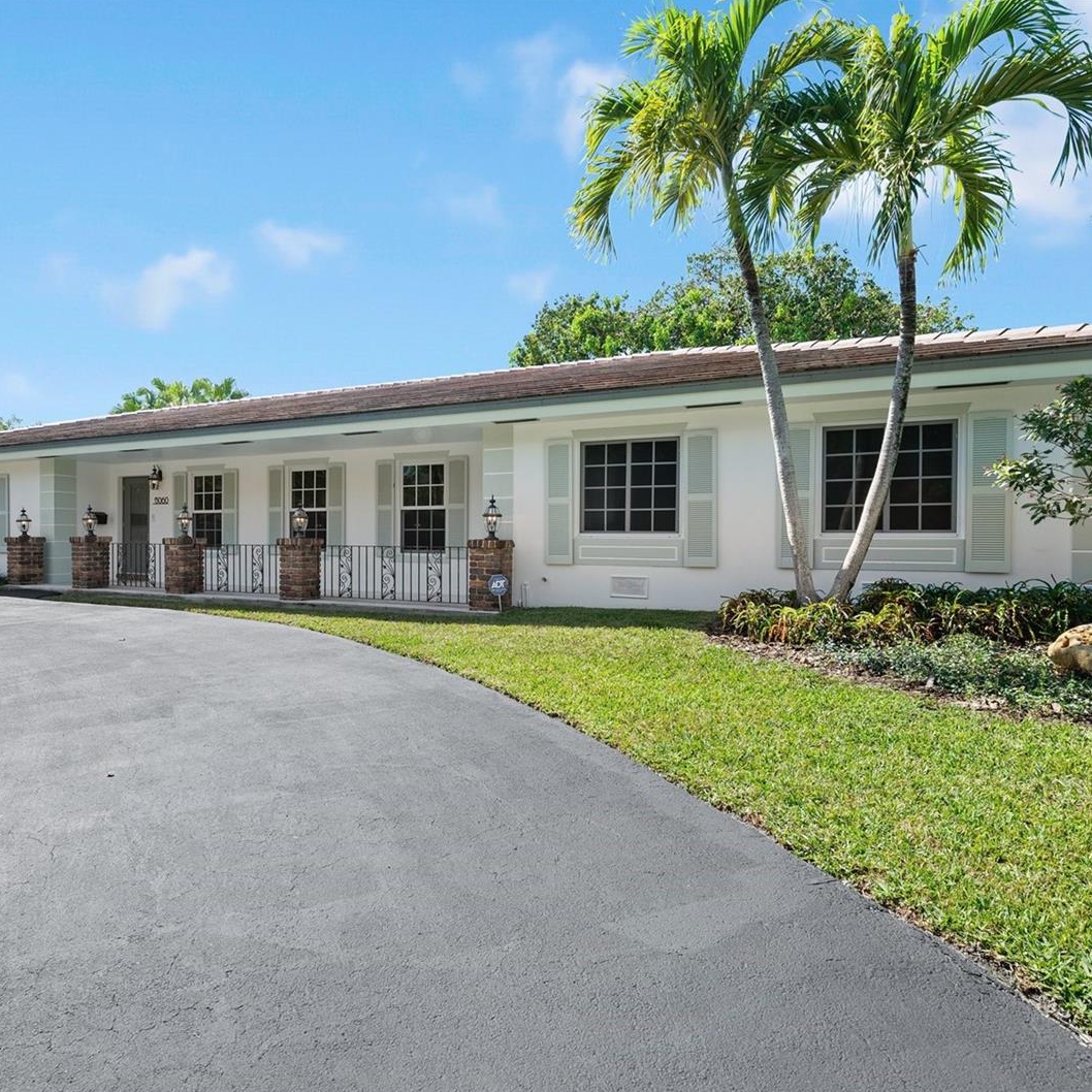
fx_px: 642
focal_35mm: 18
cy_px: 547
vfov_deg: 80.7
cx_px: 476
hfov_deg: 80.3
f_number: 4
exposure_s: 1/60
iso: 100
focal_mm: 14
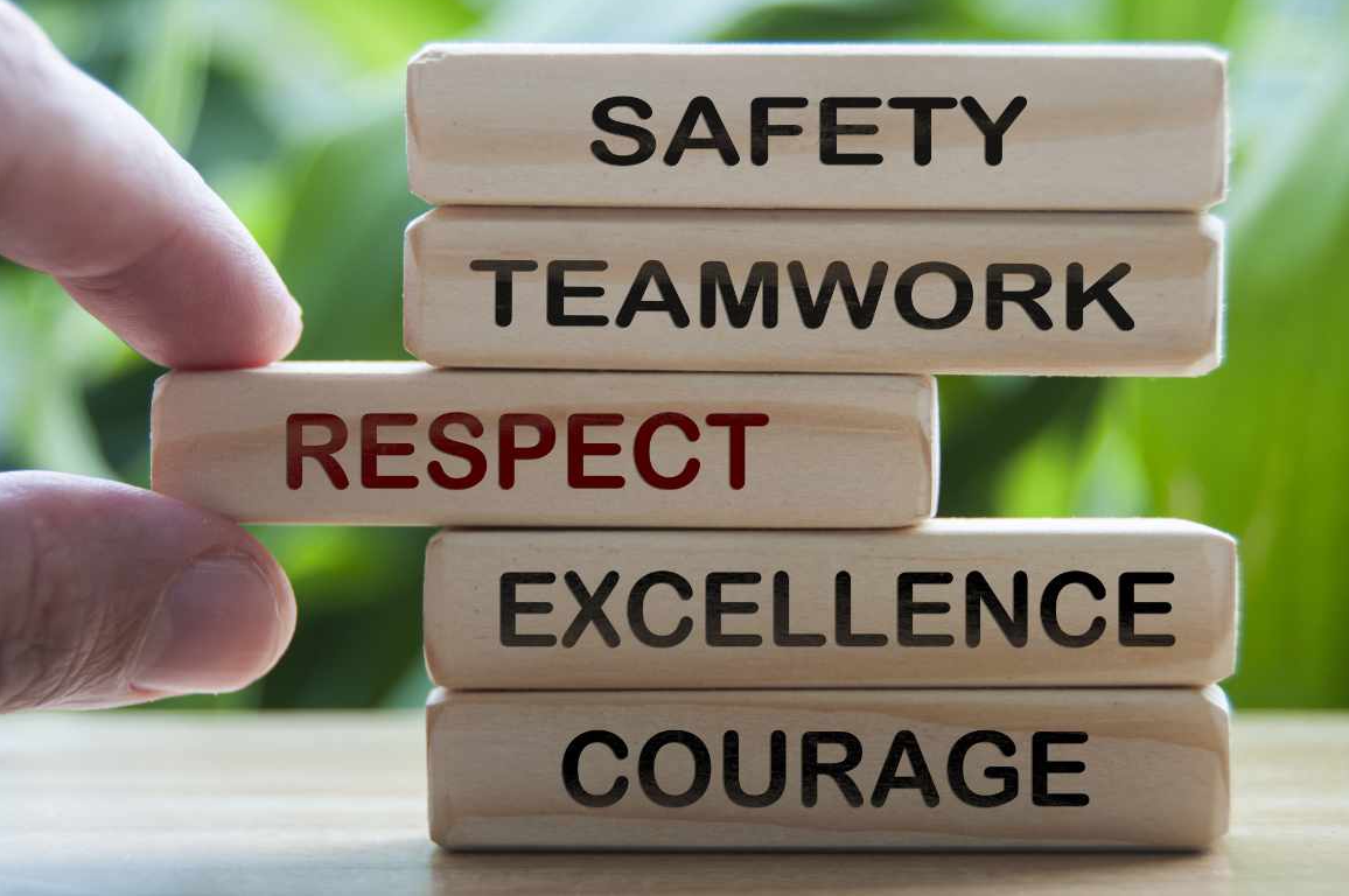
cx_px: 659
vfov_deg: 12.5
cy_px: 432
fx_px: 4080
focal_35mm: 109
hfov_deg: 18.8
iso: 160
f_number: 6.3
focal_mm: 70
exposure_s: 1/13
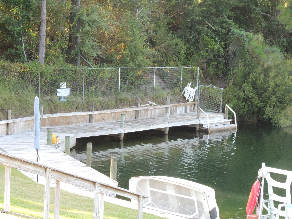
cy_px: 110
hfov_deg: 18.7
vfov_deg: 14.1
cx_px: 146
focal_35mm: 105
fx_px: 886
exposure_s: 1/60
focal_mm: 18.7
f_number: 7.4
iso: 400
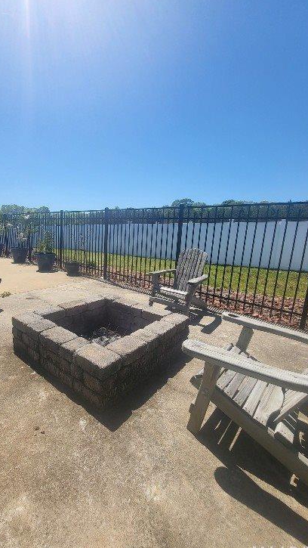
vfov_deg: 103.0
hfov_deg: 69.9
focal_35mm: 15
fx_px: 218
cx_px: 125
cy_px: 275
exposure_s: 1/1228
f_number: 2.2
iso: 32
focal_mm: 1.74
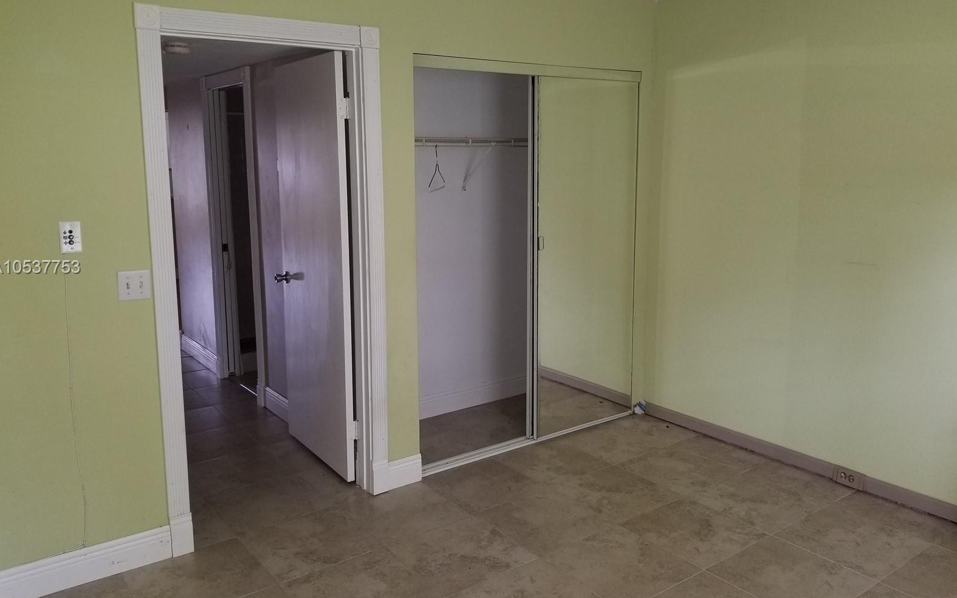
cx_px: 474
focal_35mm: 28
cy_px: 268
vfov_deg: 44.5
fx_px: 730
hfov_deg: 66.5
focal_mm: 4.3
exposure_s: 1/19
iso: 125
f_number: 1.7
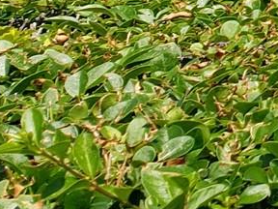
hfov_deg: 8.4
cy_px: -301
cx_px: 930
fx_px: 1486
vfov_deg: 7.5
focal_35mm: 185
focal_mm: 4.3
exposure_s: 1/1199
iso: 50
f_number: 2.4
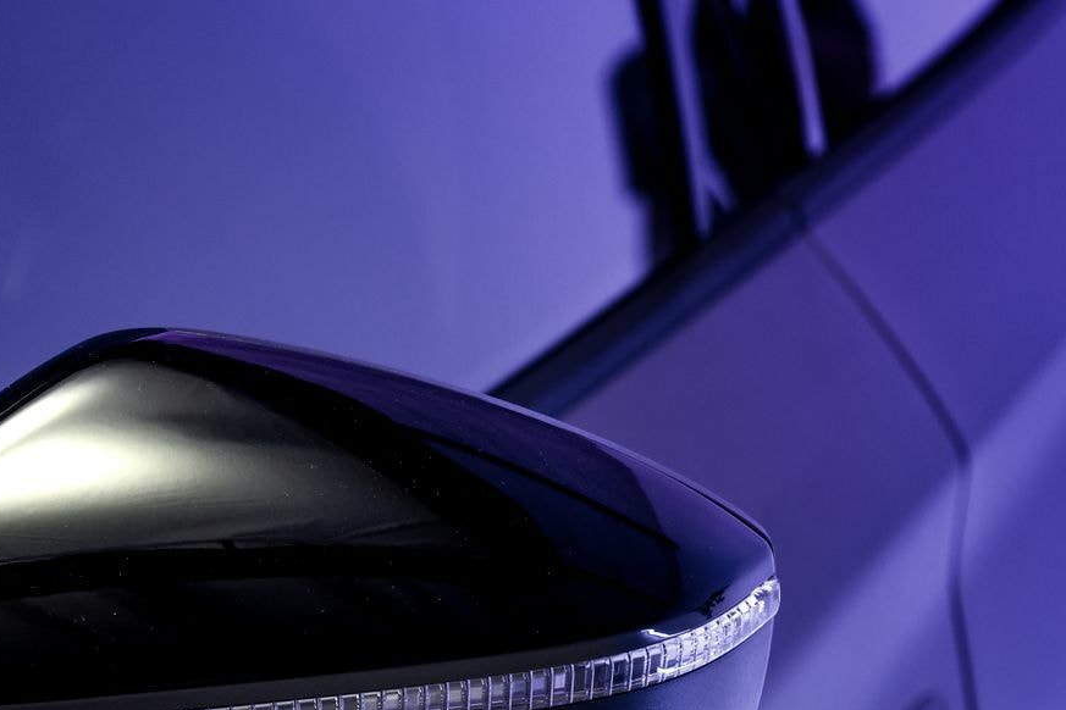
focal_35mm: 154
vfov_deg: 8.9
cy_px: 732
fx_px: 4560
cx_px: 294
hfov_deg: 13.3
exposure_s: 1/80
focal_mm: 70
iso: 1600
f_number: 5
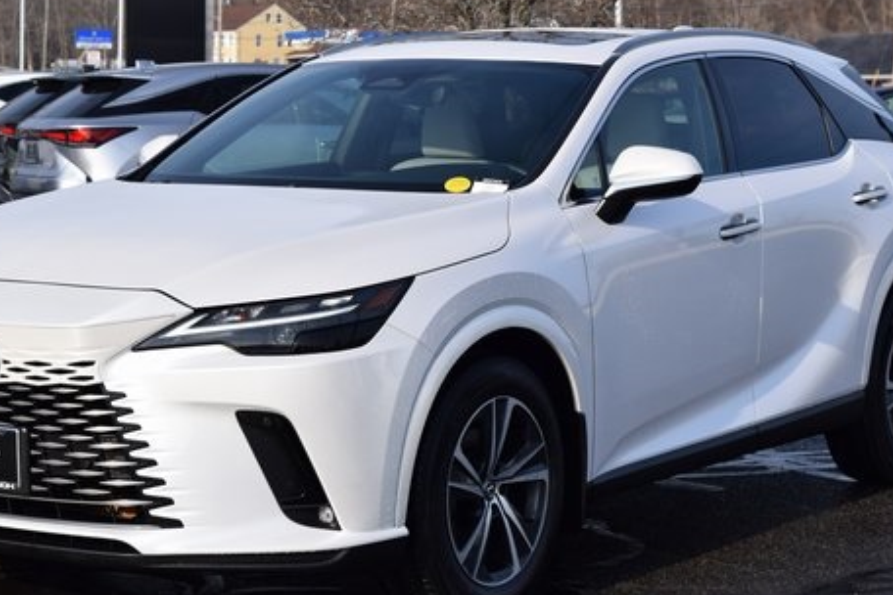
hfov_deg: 20.2
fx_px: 2505
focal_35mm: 101
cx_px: 409
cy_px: 199
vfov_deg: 13.5
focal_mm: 48
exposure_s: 1/2000
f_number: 7.1
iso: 400
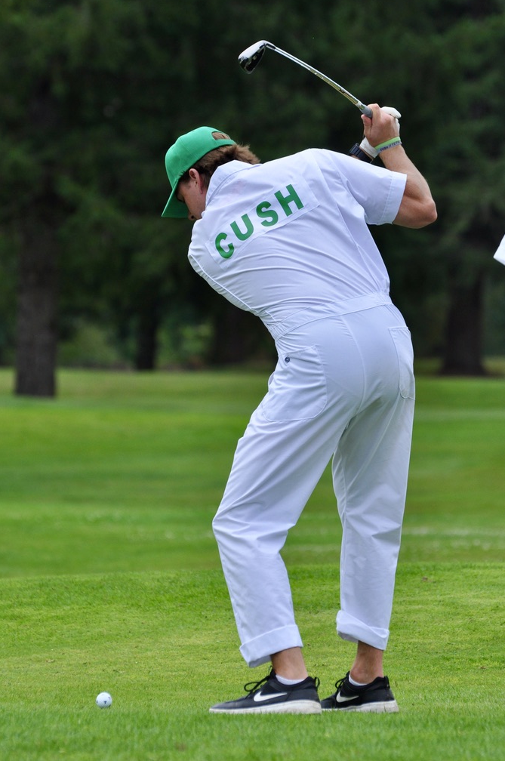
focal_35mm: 316
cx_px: 233
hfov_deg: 4.3
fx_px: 6660
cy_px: 352
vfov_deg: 6.5
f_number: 6.3
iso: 400
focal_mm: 195
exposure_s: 1/1600
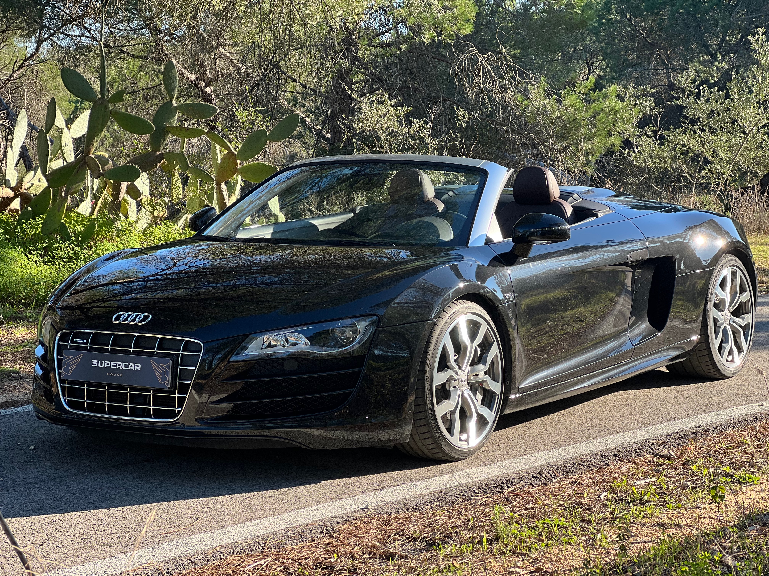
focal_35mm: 77
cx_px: 384
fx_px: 1711
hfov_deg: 25.3
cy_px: 288
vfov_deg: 19.1
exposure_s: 1/198
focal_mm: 9
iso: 25
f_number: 2.8
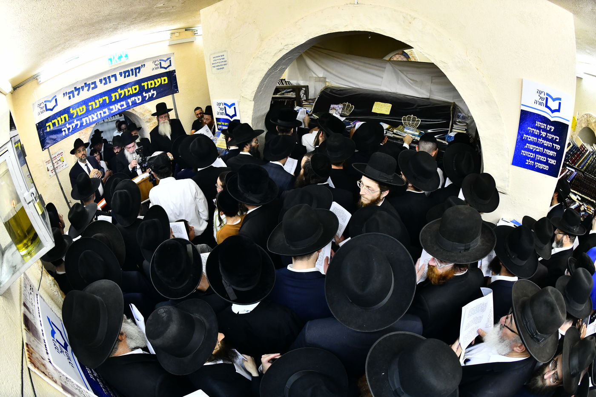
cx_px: 298
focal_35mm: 16
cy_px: 198
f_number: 5.6
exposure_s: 1/160
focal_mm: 16
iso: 2000
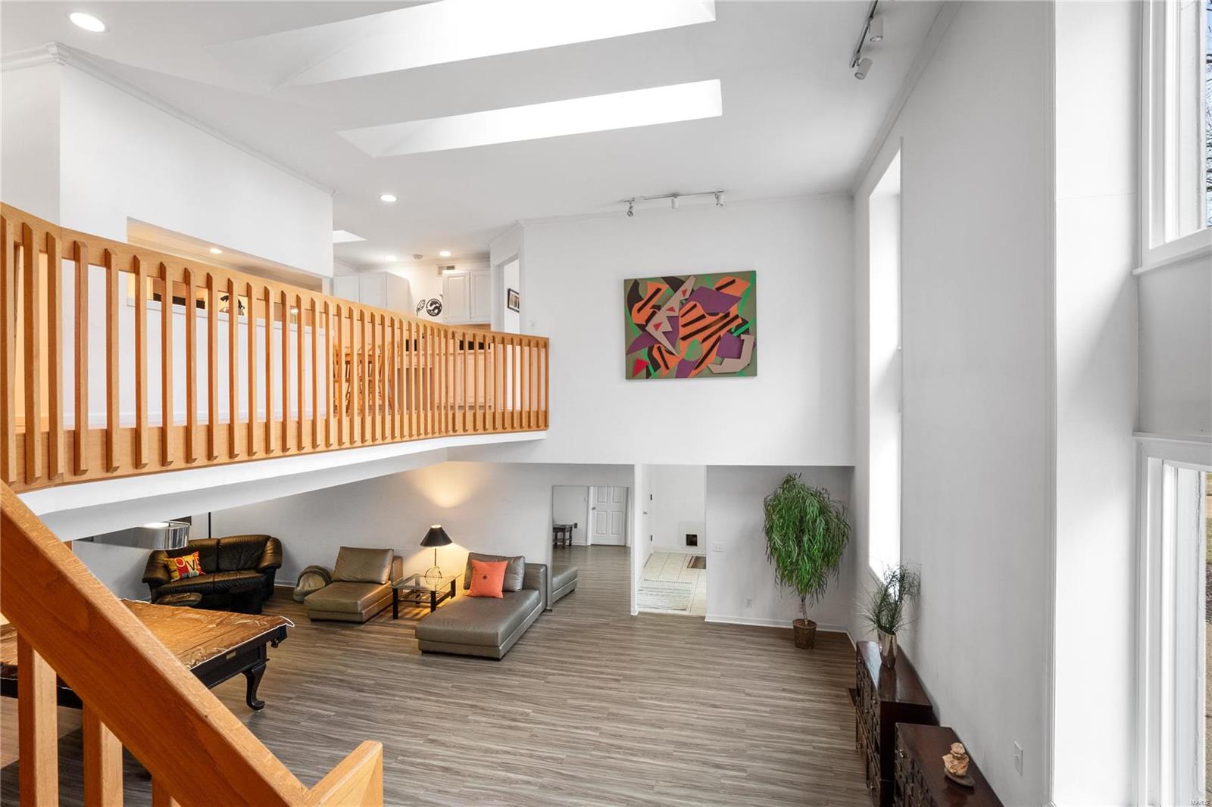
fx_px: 539
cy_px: 404
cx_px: 606
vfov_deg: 73.7
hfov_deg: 96.7
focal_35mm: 16
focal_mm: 8
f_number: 8
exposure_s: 1/3
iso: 400
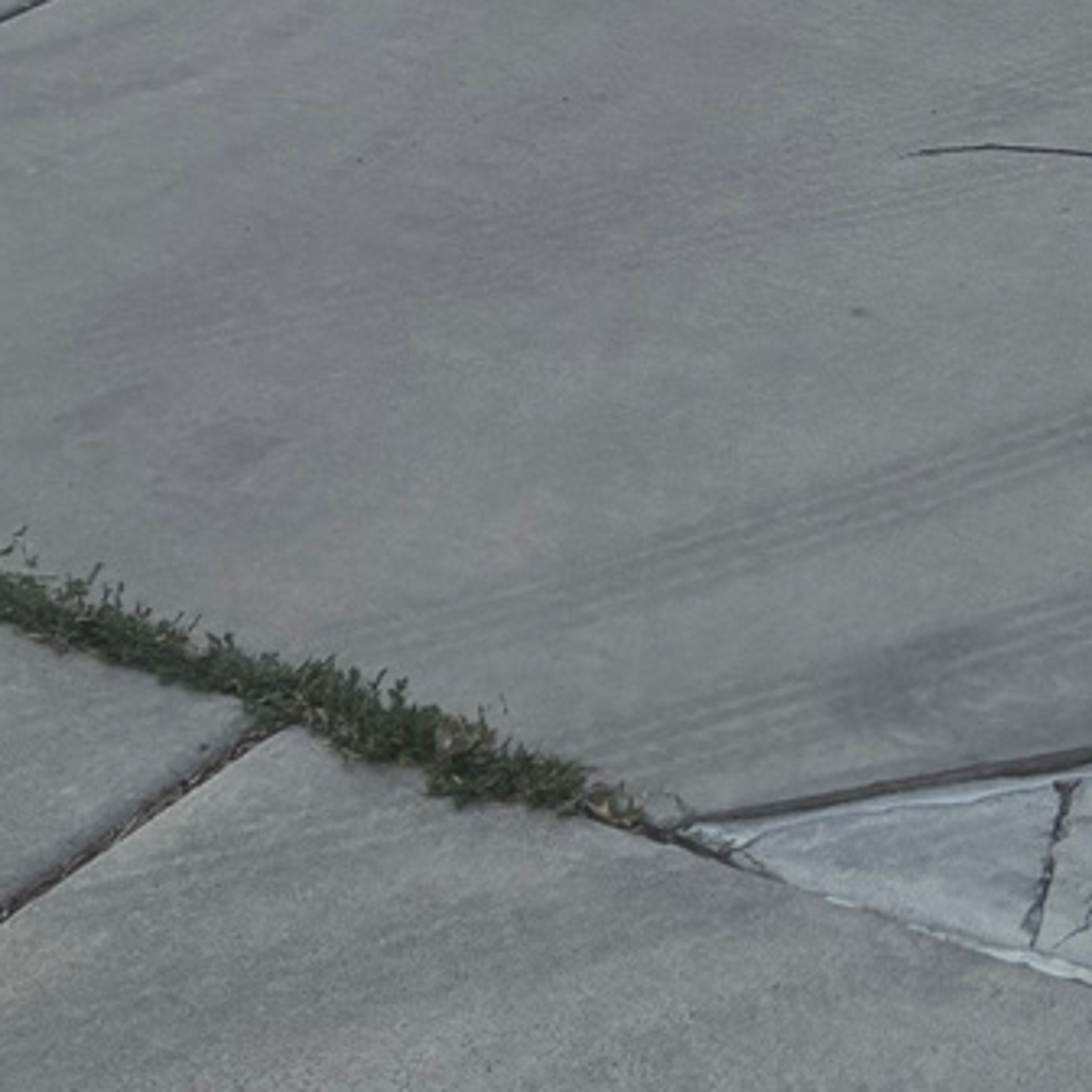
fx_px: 3747
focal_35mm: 105
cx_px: 1446
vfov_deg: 13.4
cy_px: -1316
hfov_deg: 15.7
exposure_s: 1/1499
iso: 50
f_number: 1.6
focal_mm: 5.96
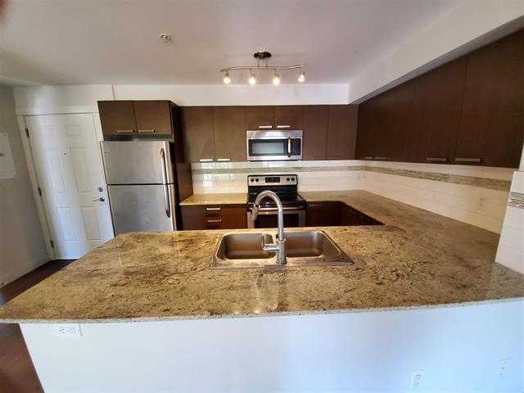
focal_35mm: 13
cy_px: 196
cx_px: 262
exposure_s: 1/39
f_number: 2.2
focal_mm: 1.8
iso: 500
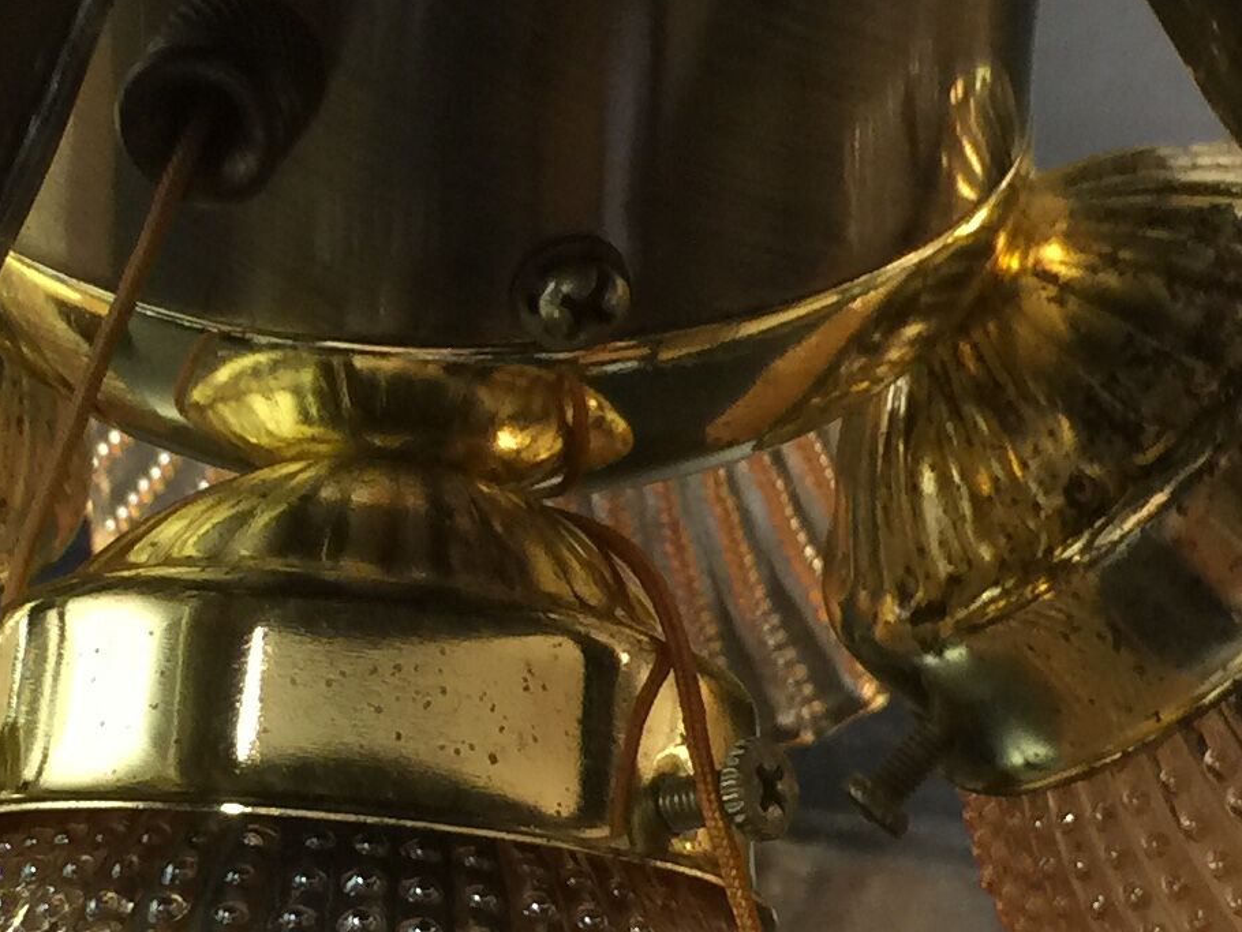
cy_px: 746
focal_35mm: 104
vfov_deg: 14.2
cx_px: 500
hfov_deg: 18.9
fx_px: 3732
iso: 64
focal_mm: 4.15
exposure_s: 1/17
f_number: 2.2
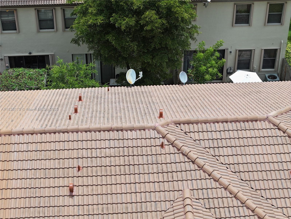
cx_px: 146
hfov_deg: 27.8
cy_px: 110
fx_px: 588
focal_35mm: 70
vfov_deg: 21.0
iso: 100
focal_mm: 19.35
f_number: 2.8
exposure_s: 1/1250
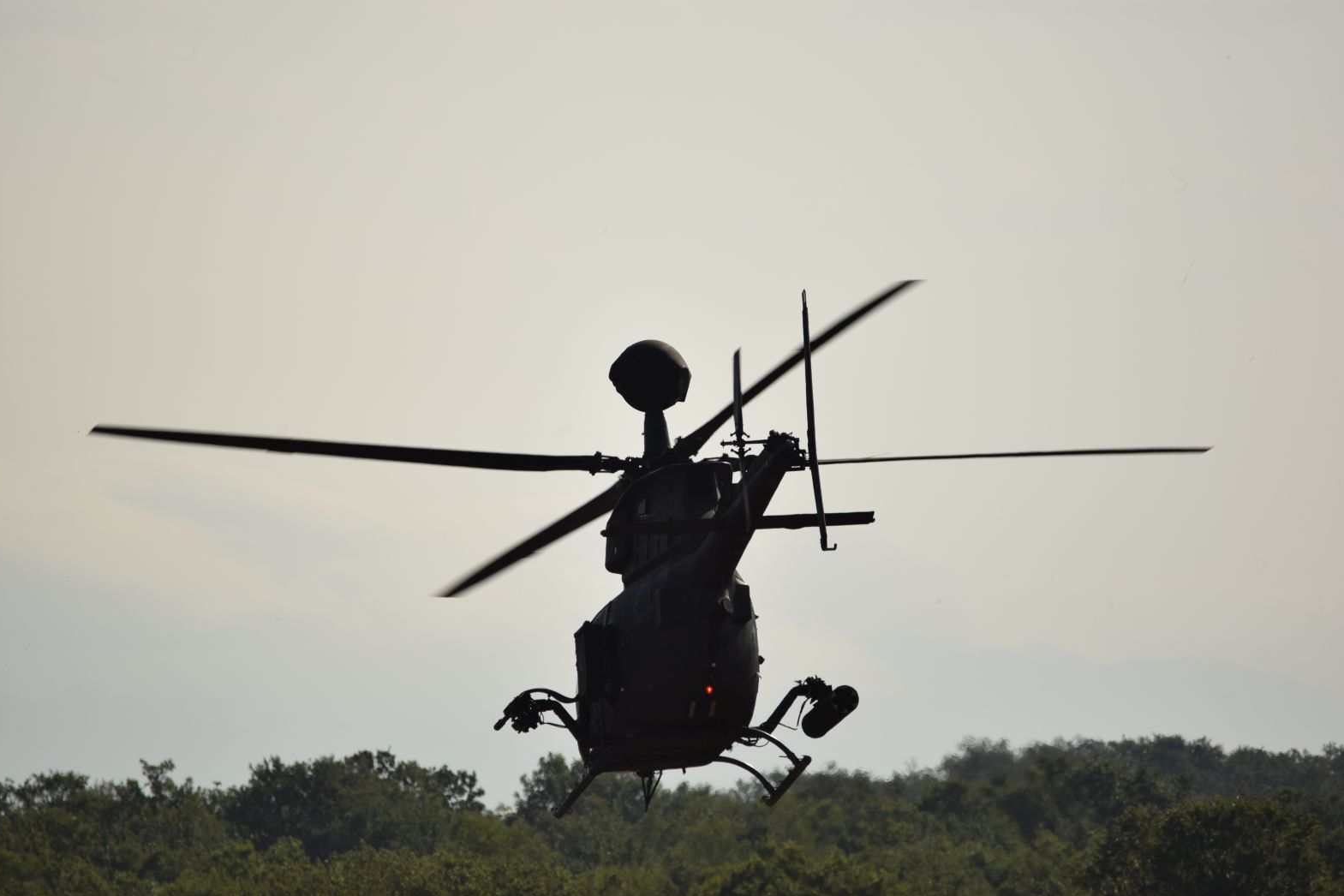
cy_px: 442
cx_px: 674
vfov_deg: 3.0
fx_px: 17135
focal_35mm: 459
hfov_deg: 4.5
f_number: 5.6
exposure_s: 1/1000
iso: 100
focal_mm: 300
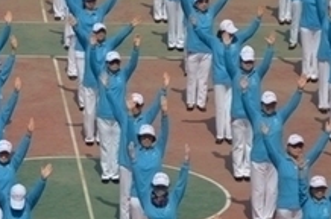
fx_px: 2836
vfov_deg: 4.4
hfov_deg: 6.7
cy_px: 212
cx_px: 26
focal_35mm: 309
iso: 160
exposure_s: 1/1600
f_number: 5.3
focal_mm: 75
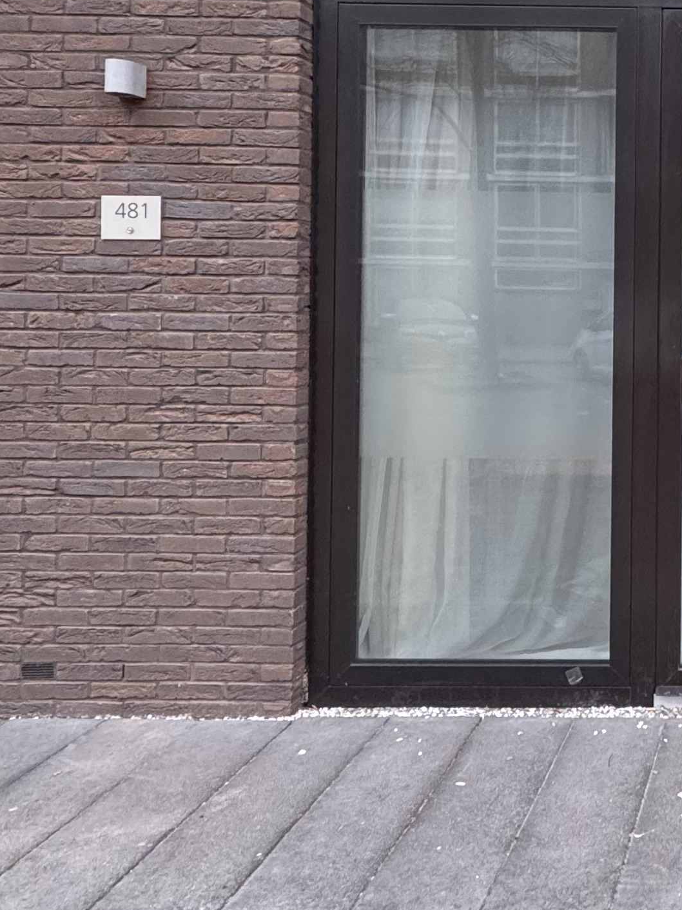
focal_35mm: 40
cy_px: 290
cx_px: 830
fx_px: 1051
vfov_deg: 45.9
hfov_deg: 30.3
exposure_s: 1/99
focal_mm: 2.22
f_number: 2.2
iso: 320
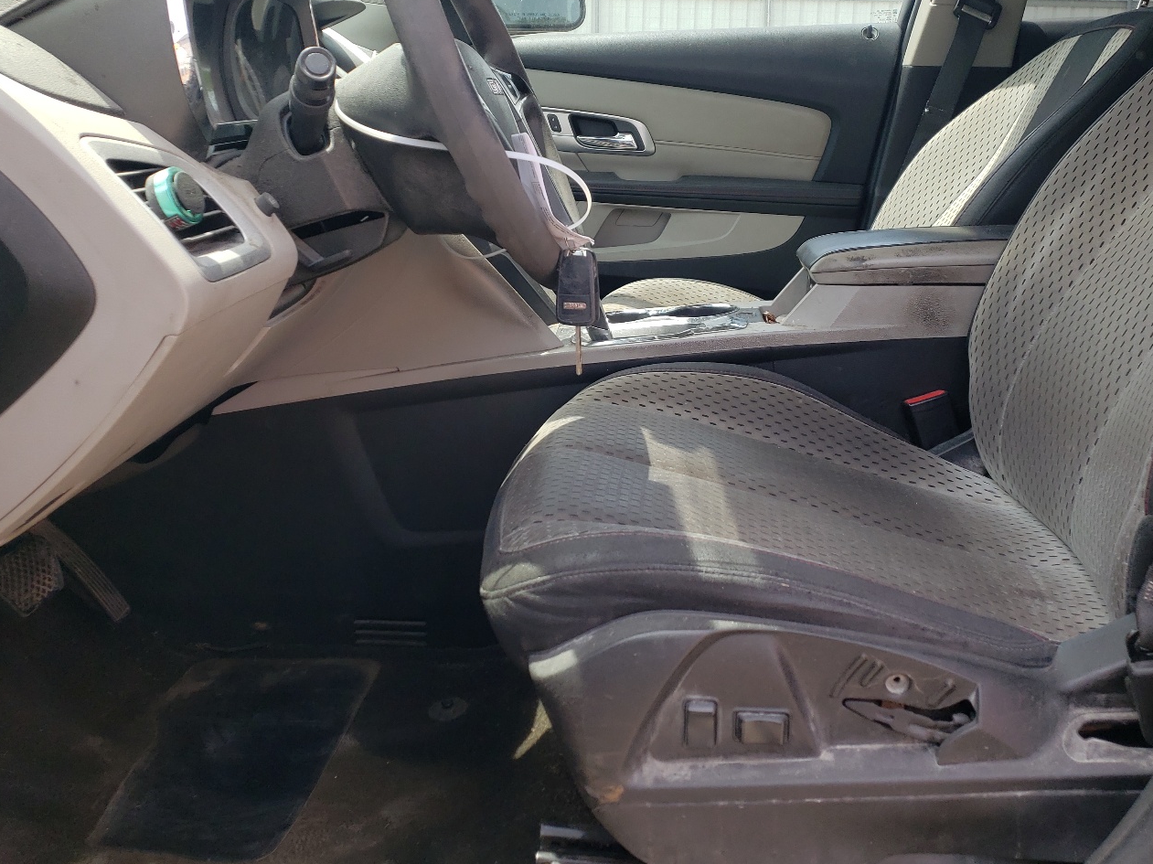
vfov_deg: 42.6
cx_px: 617
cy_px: 330
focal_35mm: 33
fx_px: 1099
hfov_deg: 55.3
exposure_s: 1/625
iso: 50
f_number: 1.5
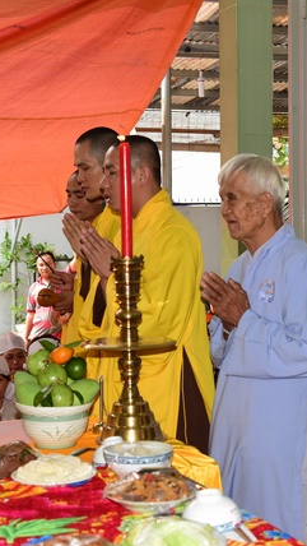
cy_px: 274
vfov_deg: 30.1
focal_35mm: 70
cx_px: 190
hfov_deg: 17.2
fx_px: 1012
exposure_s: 1/100
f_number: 5.6
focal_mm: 44
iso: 250
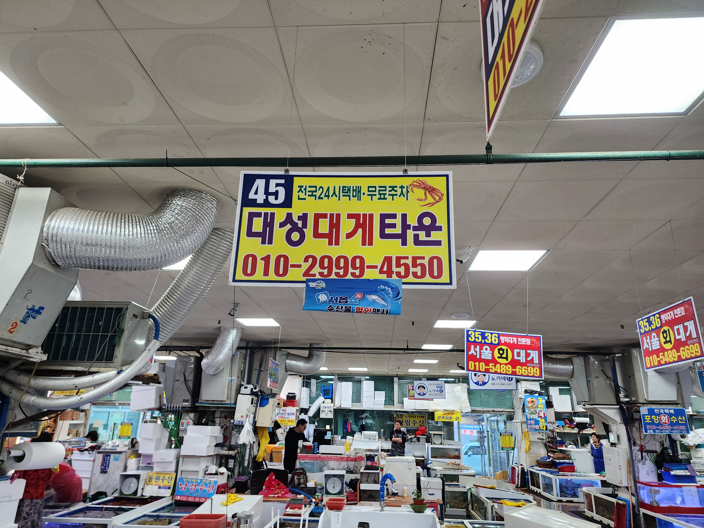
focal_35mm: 23
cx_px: 352
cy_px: 264
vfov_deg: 58.9
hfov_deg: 73.9
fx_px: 468
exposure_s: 1/120
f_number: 1.8
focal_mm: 6.4
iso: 160
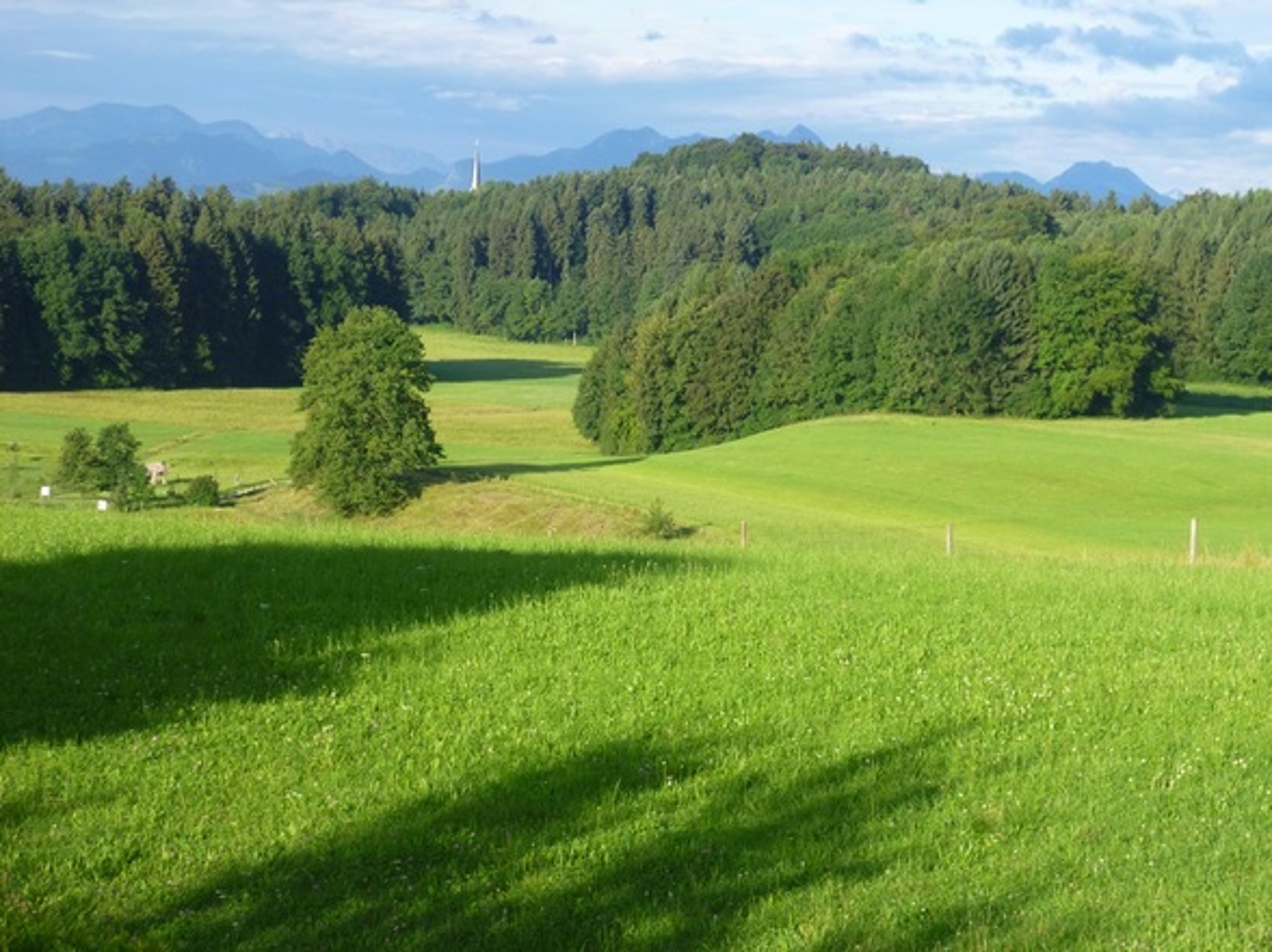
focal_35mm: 95
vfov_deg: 15.5
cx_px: 636
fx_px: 3488
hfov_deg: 20.7
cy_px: 476
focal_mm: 17
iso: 100
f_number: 5.7
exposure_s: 1/125
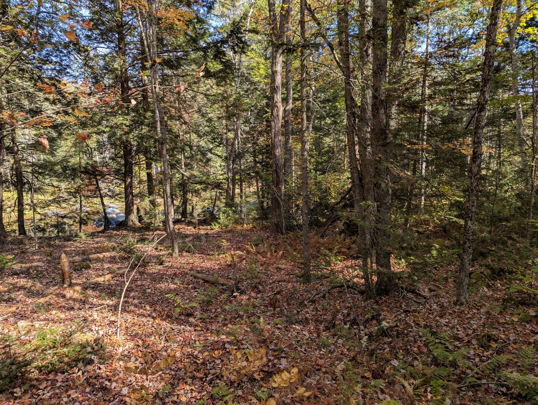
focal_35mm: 24
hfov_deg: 71.5
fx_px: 373
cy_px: 202
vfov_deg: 56.9
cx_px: 269
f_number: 1.85
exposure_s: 1/334
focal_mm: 6.81
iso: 42
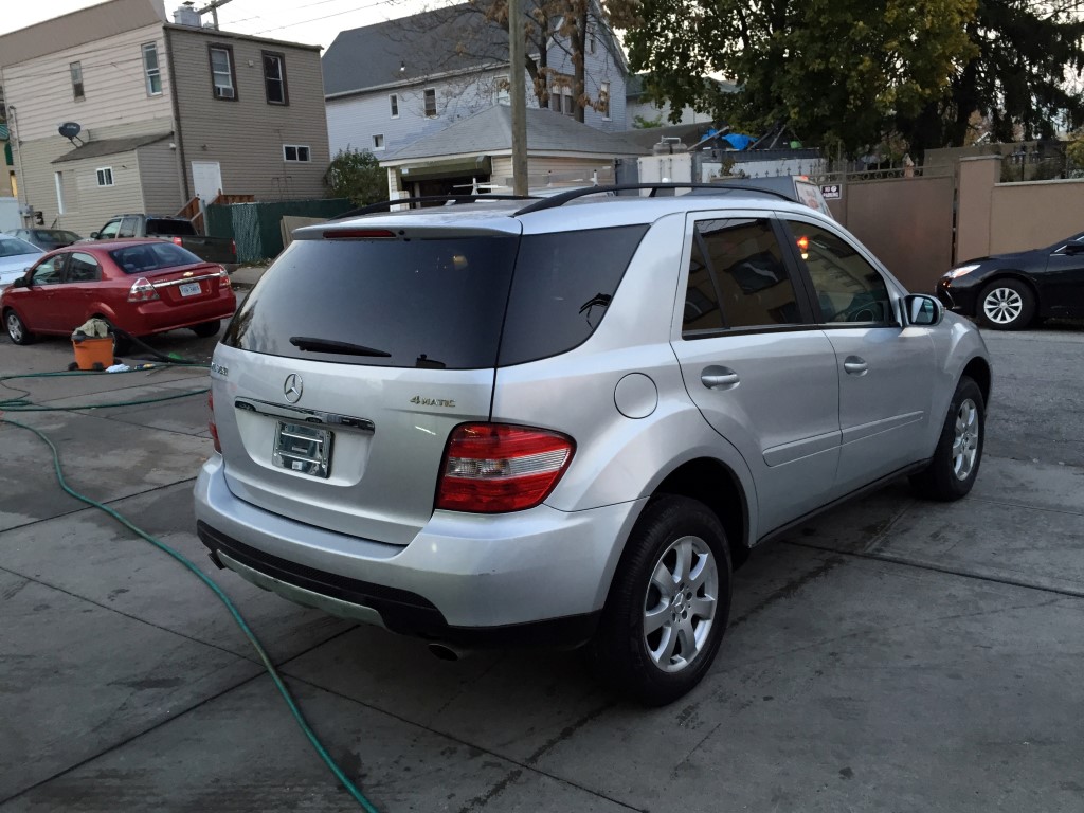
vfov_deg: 48.2
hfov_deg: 61.7
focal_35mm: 29
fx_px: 908
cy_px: 406
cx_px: 542
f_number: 2.2
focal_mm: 4.15
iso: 80
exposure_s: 1/30
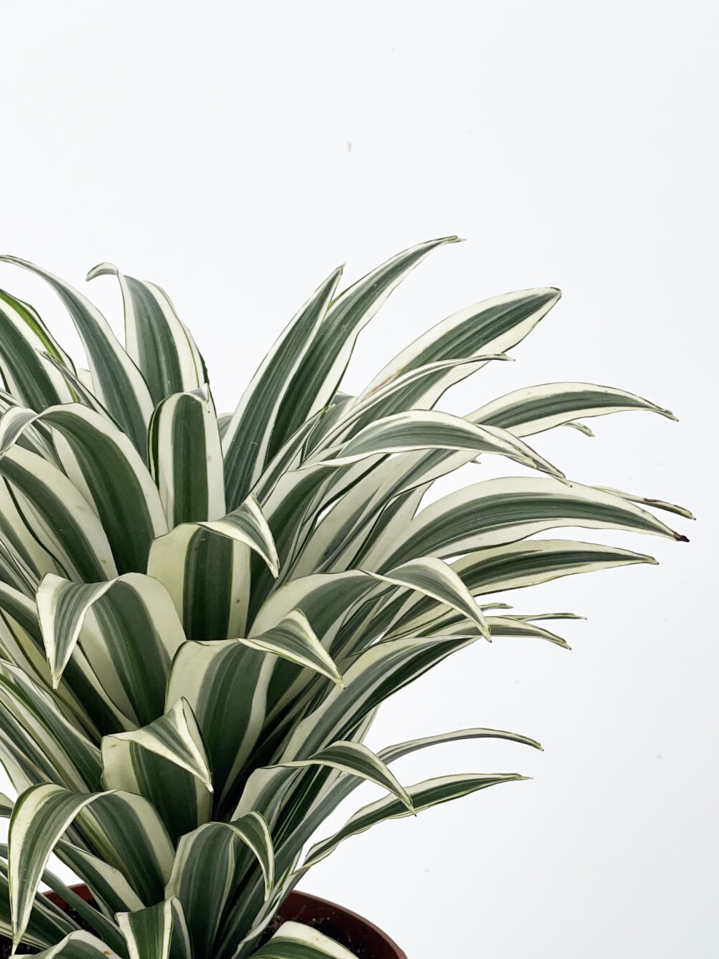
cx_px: 139
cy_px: 843
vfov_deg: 16.0
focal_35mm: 122
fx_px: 3379
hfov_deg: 12.1
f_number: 2.2
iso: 20
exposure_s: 1/371
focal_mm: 7.5
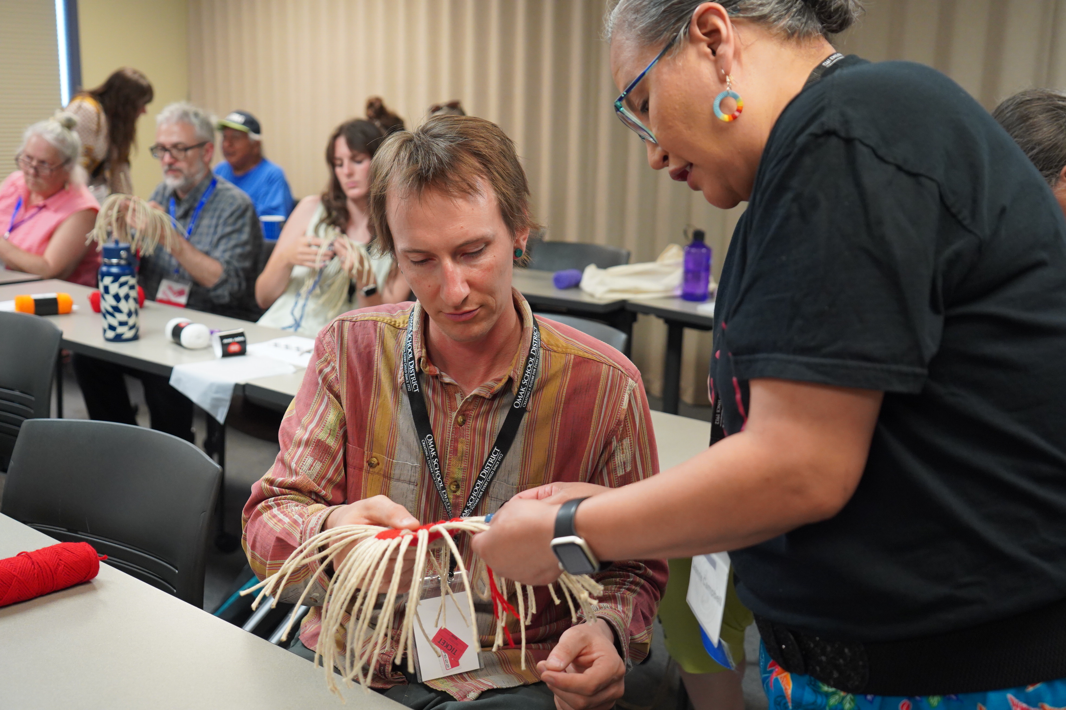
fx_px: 1096
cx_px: 533
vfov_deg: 35.9
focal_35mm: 37
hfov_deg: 51.9
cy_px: 355
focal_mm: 37
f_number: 4
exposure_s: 1/160
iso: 3200
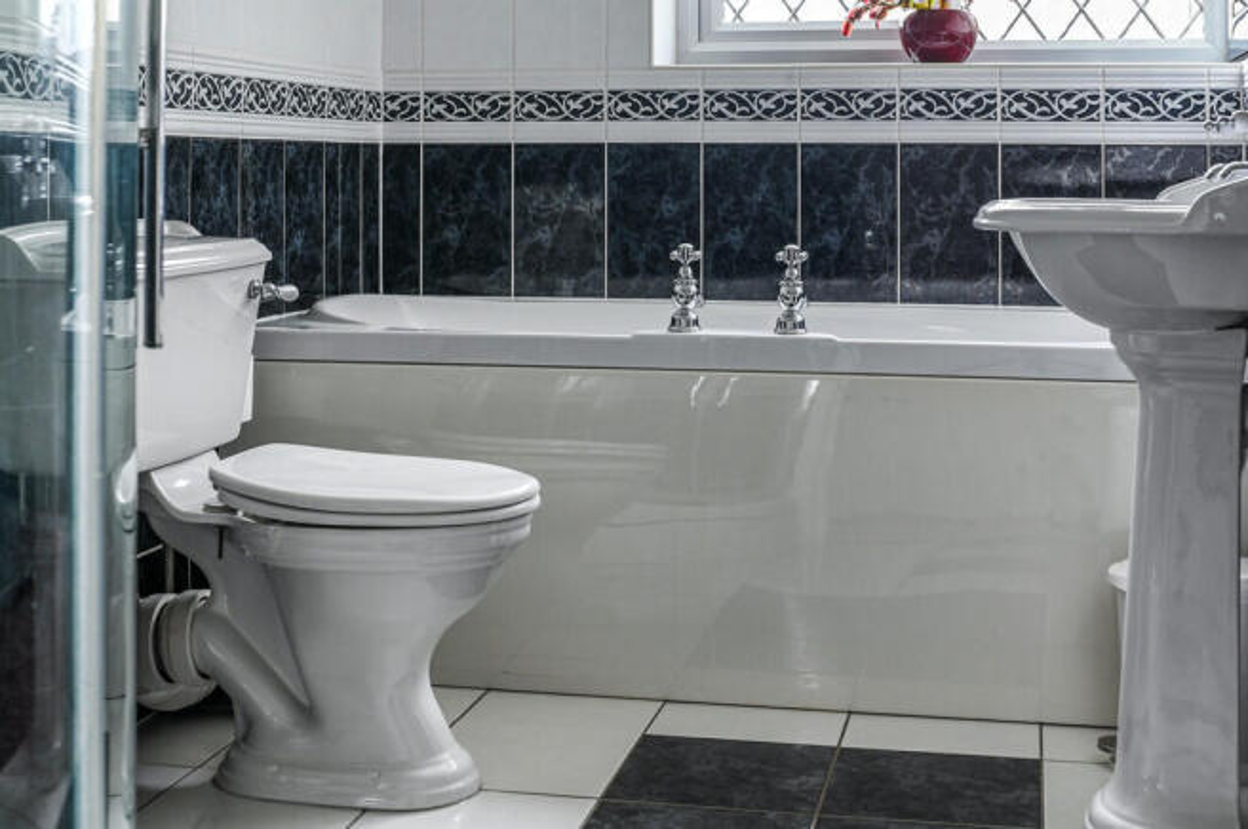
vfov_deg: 26.9
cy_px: 414
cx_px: 624
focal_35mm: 50
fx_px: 1732
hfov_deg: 39.6
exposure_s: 1/15
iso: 500
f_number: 8
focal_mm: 50
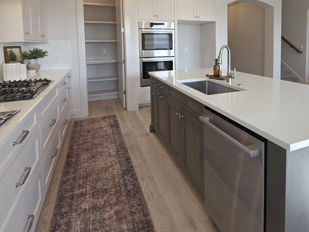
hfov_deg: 75.5
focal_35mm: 22
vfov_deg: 58.1
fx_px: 196
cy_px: 59
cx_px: 187
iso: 50
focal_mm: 2.2
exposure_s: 1/120
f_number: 1.9
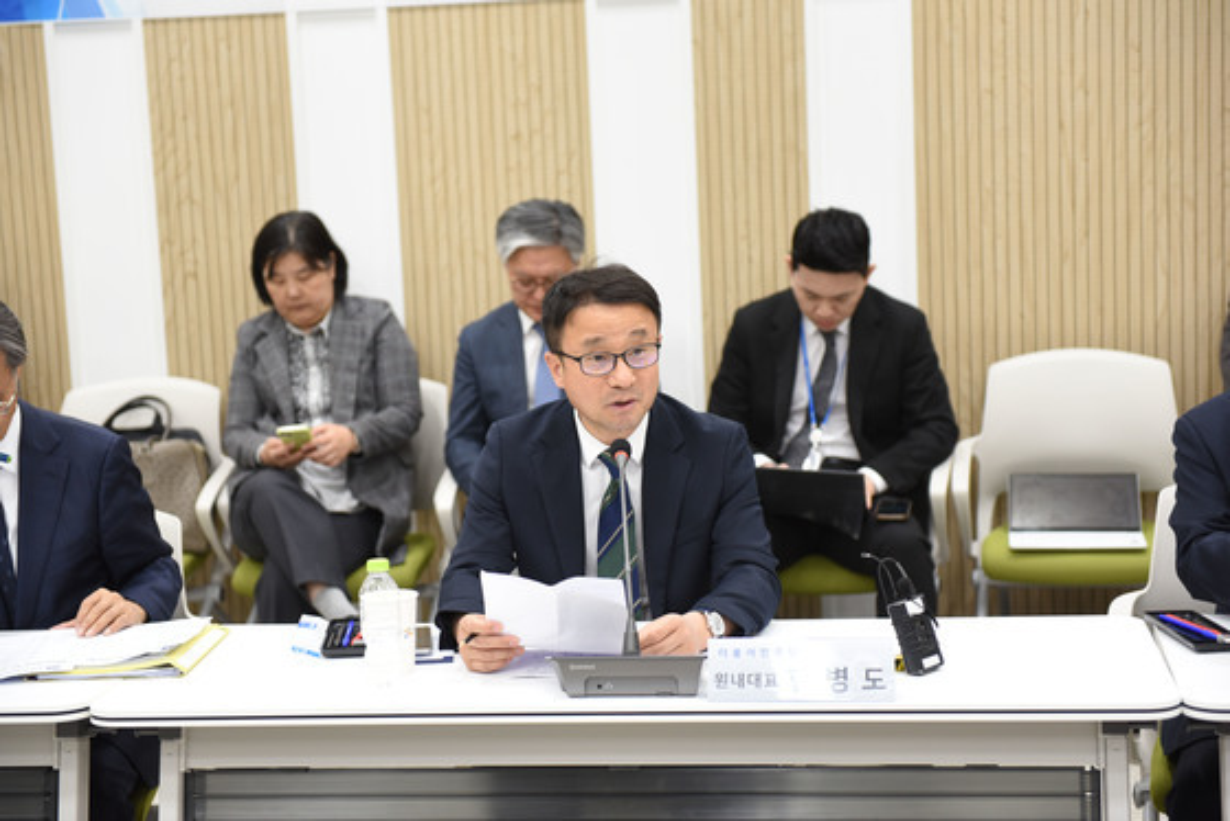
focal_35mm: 70
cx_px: 615
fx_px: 2393
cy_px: 410
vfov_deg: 19.5
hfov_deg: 28.8
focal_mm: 70
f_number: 3.2
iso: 1250
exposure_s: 1/250
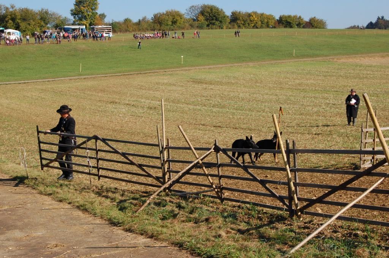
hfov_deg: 29.3
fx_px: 744
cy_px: 129
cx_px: 194
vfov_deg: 19.7
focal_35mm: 69
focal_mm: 46
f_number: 11
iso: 400
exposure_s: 1/500
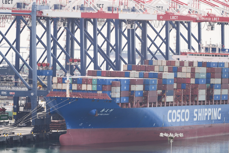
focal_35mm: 414
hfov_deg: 5.0
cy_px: 76
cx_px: 114
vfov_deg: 3.3
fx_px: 2636
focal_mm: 276
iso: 320
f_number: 5.6
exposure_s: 1/2500
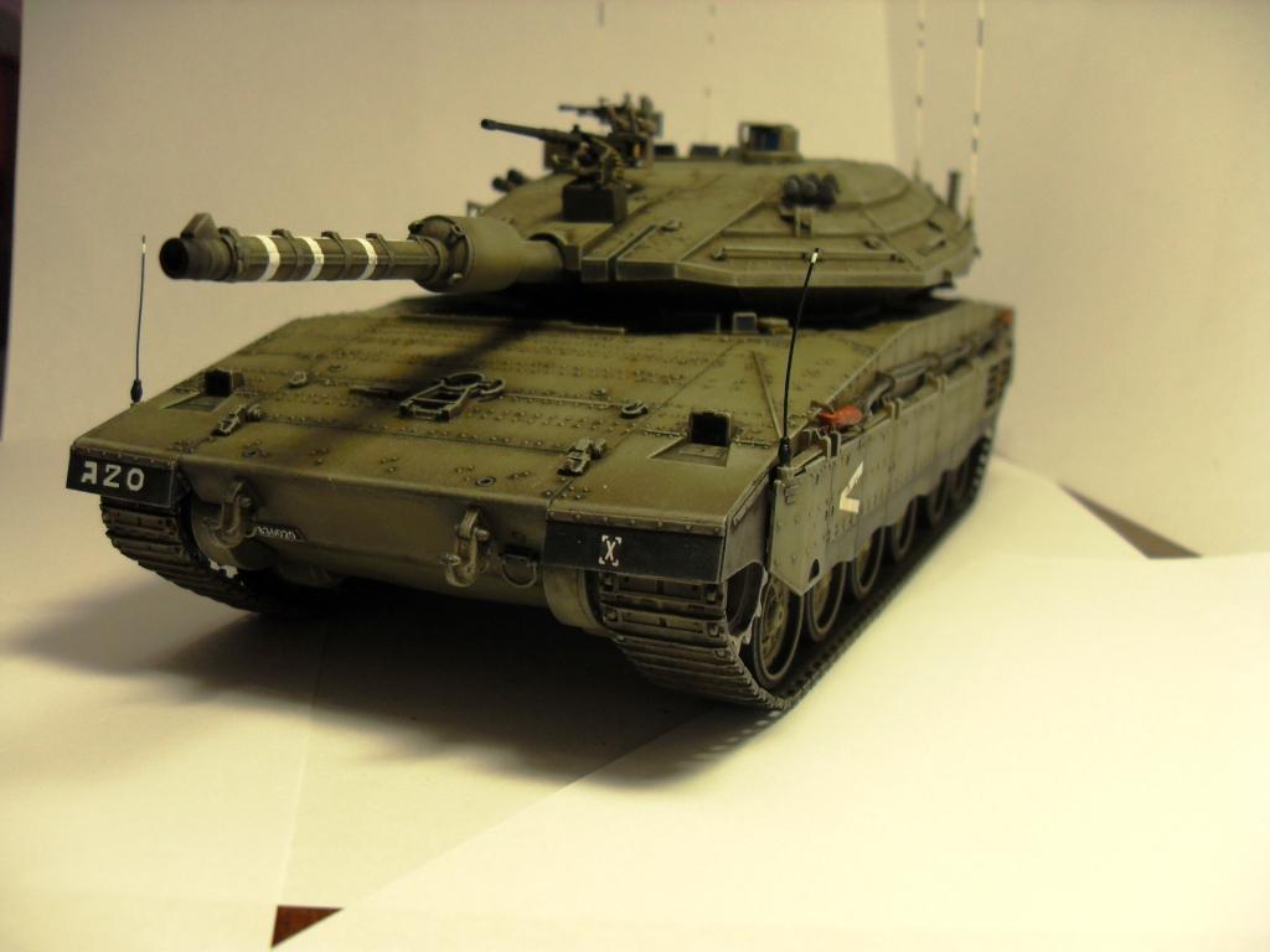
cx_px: 635
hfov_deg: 54.0
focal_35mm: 34
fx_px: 1247
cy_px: 476
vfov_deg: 41.8
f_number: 2.8
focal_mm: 6.3
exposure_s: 1/60
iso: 120
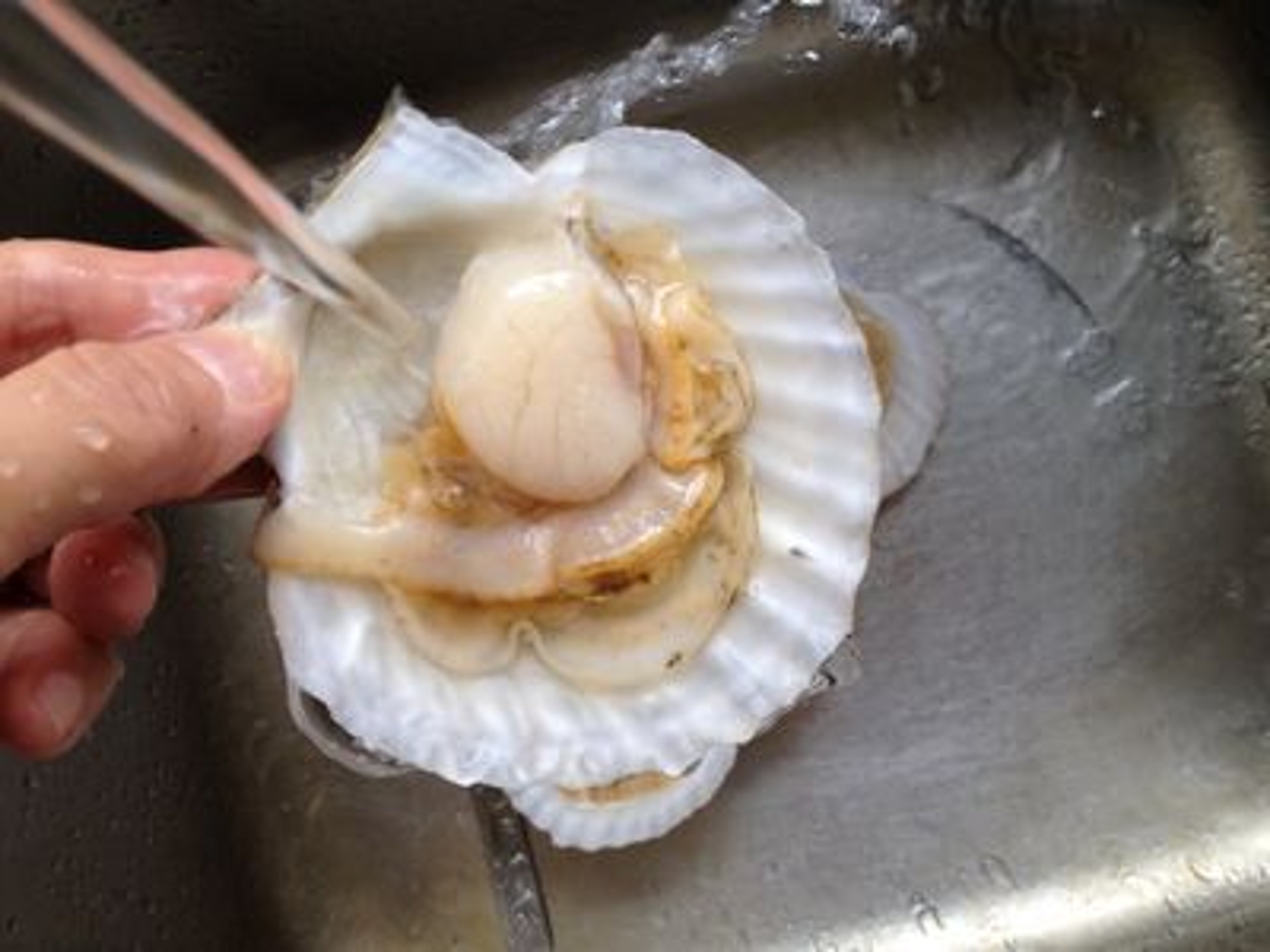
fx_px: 1284
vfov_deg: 40.7
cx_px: 635
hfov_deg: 52.6
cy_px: 476
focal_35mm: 35
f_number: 2.4
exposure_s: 1/120
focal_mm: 4.28
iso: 50
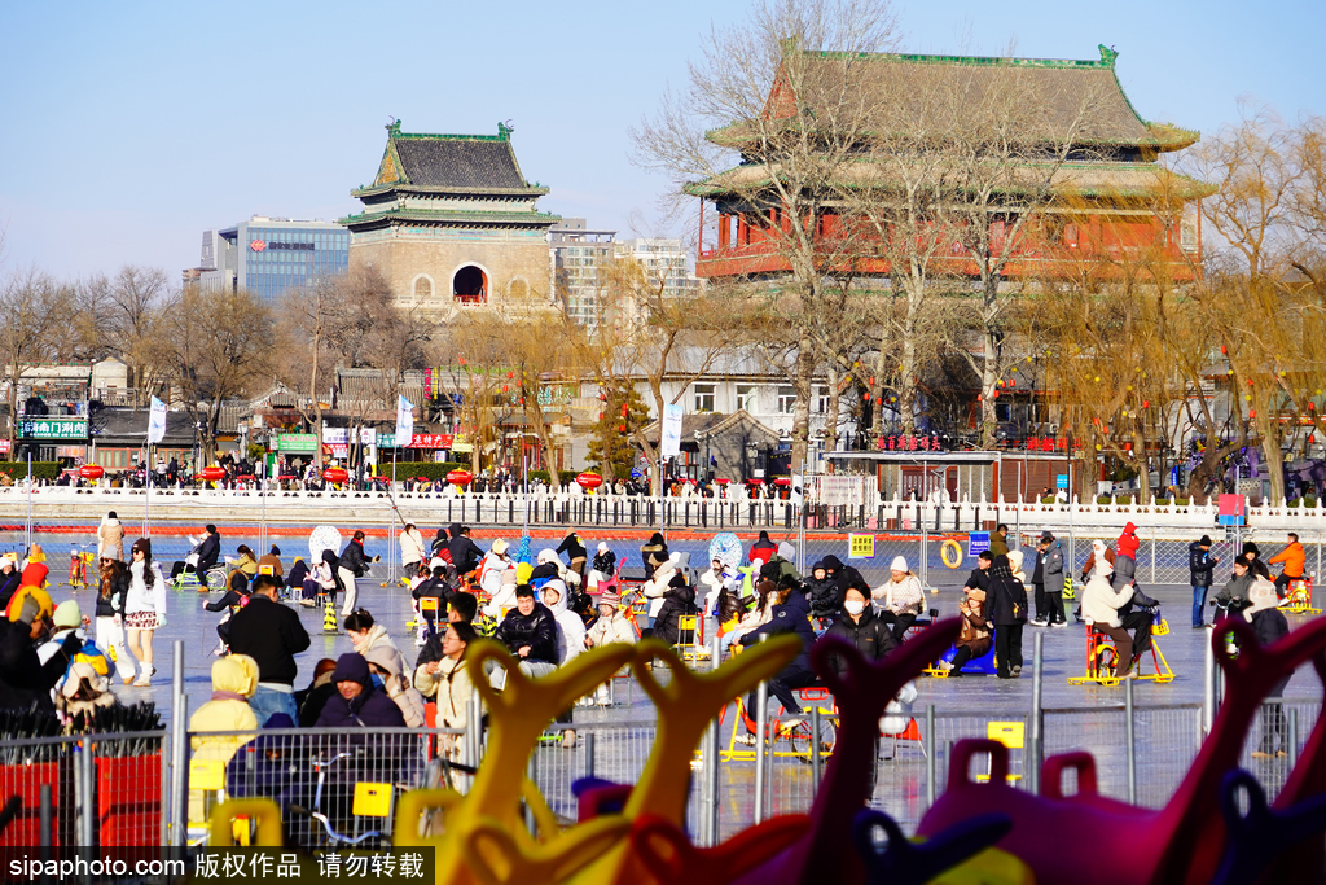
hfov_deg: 14.1
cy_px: 442
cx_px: 663
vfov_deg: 9.4
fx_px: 5378
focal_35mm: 146
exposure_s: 1/1000
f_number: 7.1
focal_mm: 146
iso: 250
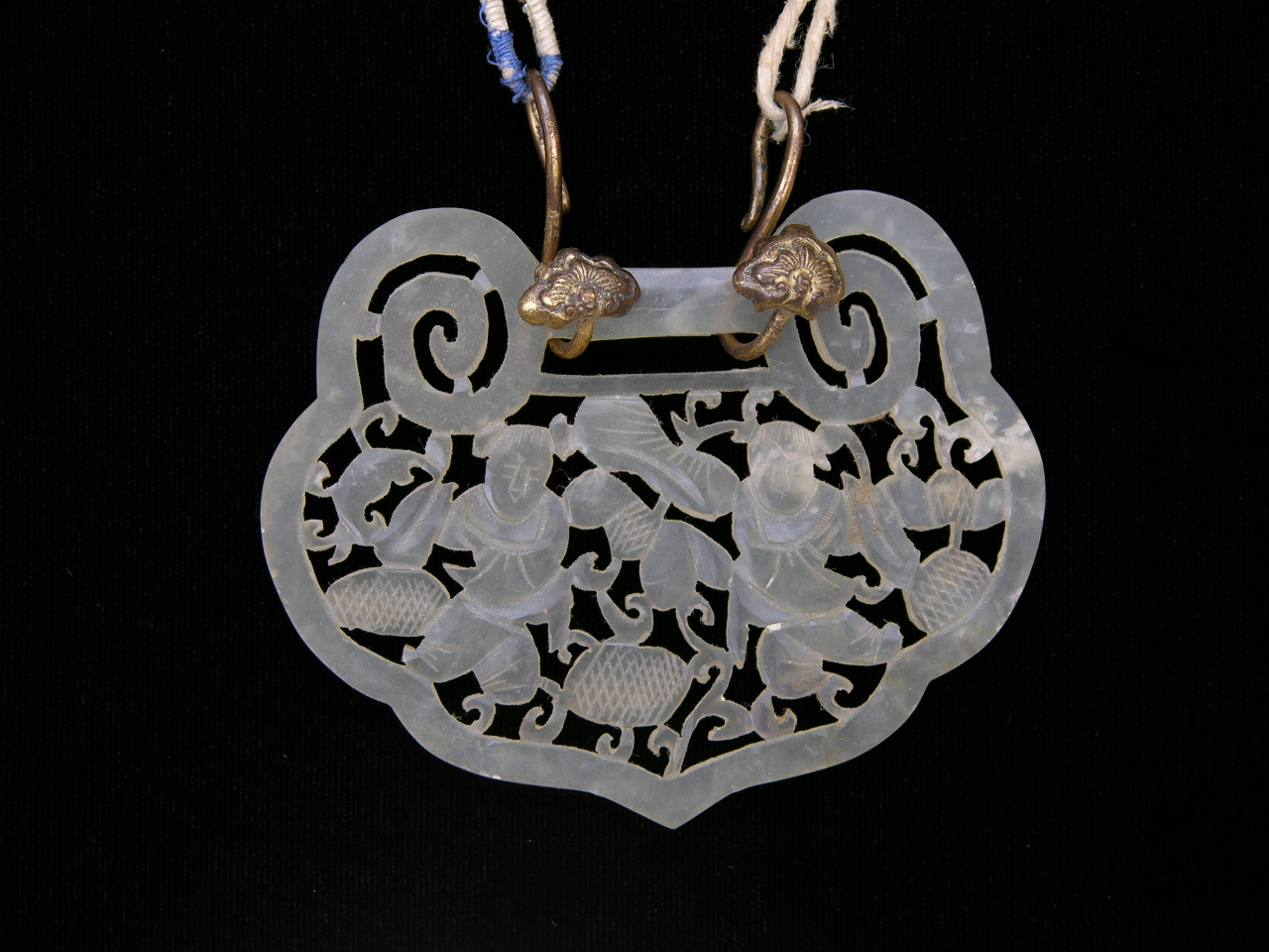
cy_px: 476
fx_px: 4766
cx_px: 634
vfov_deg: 11.4
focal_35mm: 130
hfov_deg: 15.2
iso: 50
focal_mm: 31.9
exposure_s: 1/120
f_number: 4.3
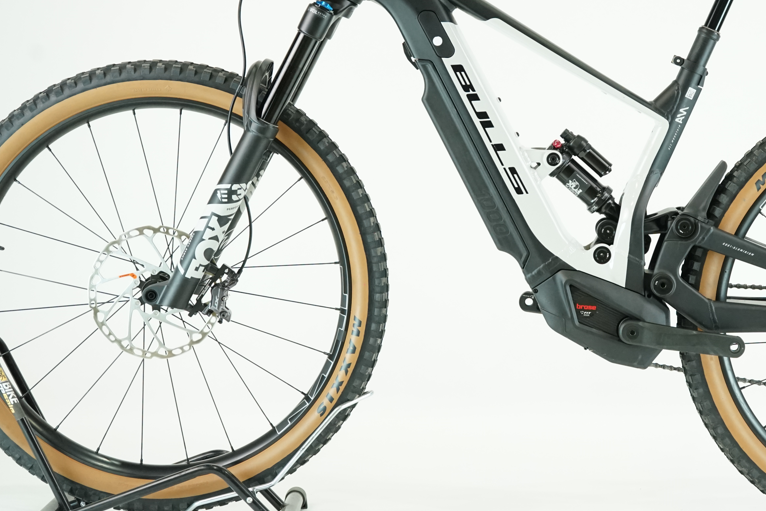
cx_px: 528
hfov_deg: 24.6
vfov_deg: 16.6
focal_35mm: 82
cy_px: 154
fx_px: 1745
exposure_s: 1/200
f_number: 5.6
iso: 2500
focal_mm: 52
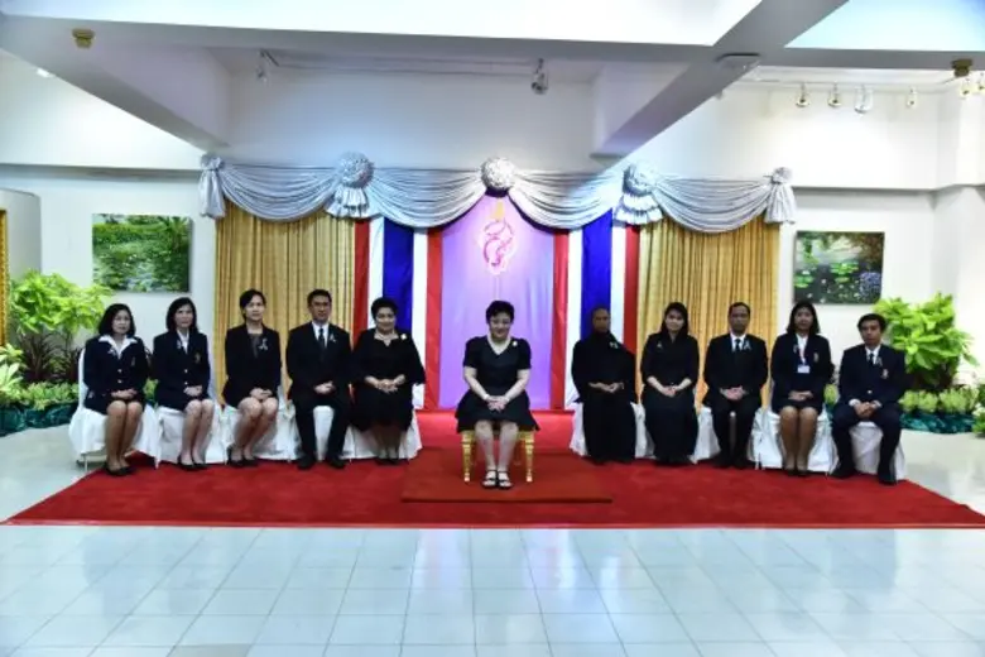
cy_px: 328
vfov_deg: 42.3
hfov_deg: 60.3
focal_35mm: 31
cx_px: 492
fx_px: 848
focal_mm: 31
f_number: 5
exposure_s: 1/60
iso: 2500
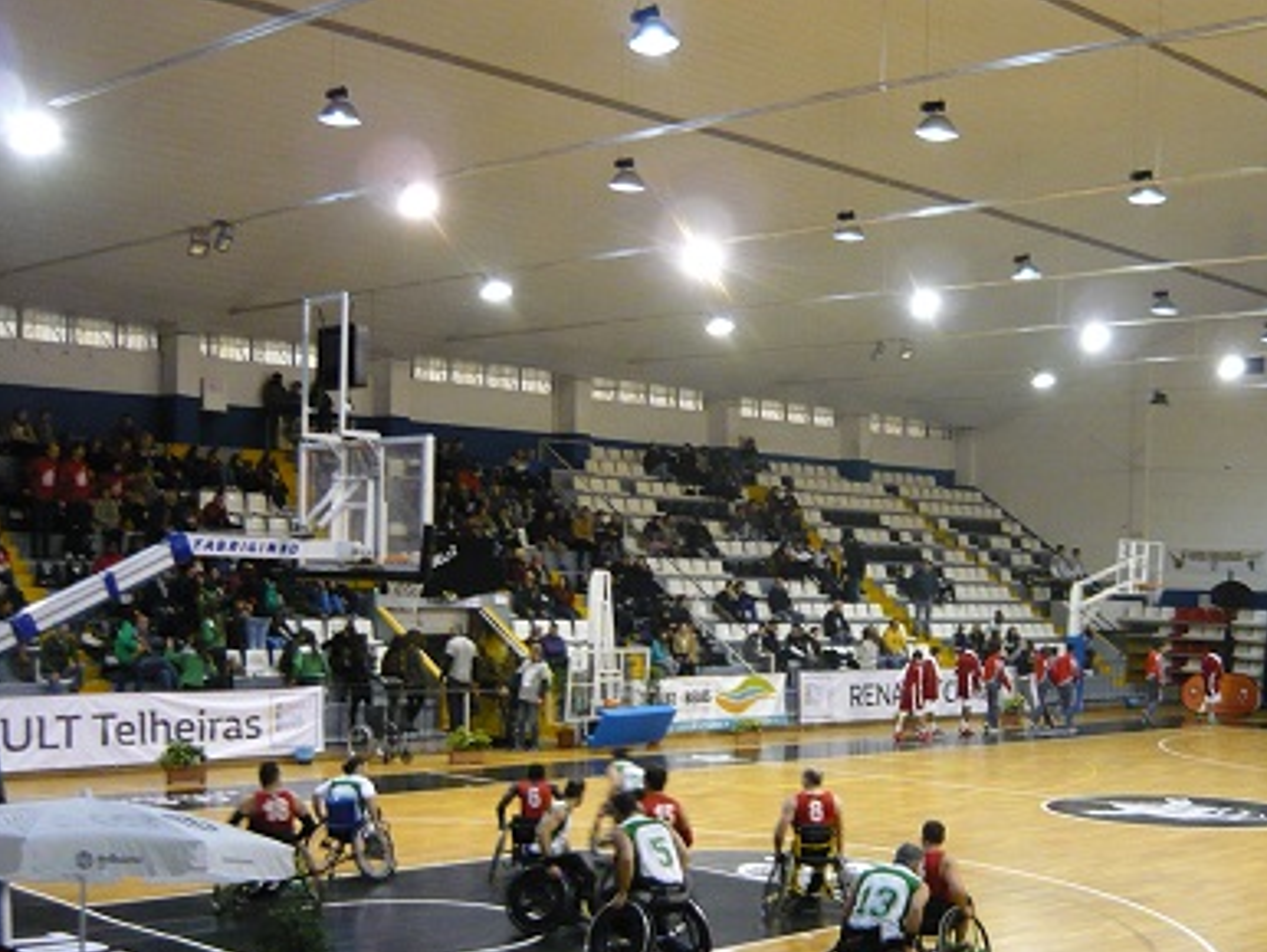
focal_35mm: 49
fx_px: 1795
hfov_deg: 38.5
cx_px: 822
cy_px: 703
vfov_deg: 29.3
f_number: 2.8
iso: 400
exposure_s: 1/30
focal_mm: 5.5
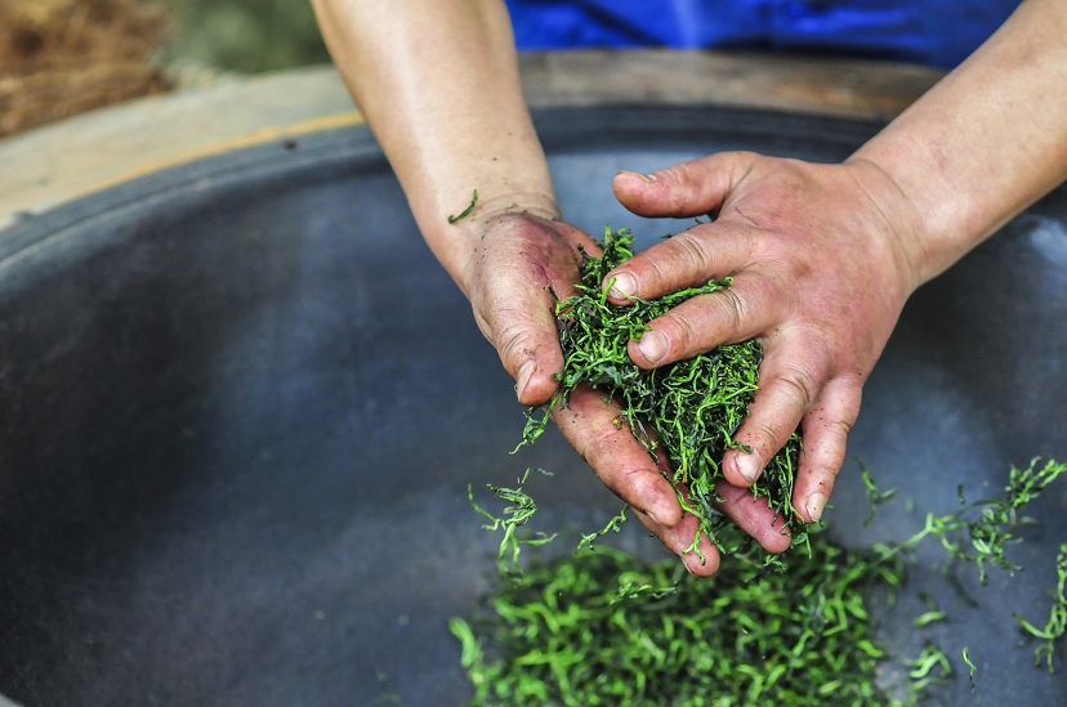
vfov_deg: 10.7
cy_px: 354
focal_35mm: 128
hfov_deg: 16.1
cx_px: 534
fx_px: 3772
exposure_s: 1/1000
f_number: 2.8
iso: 1000
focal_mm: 85
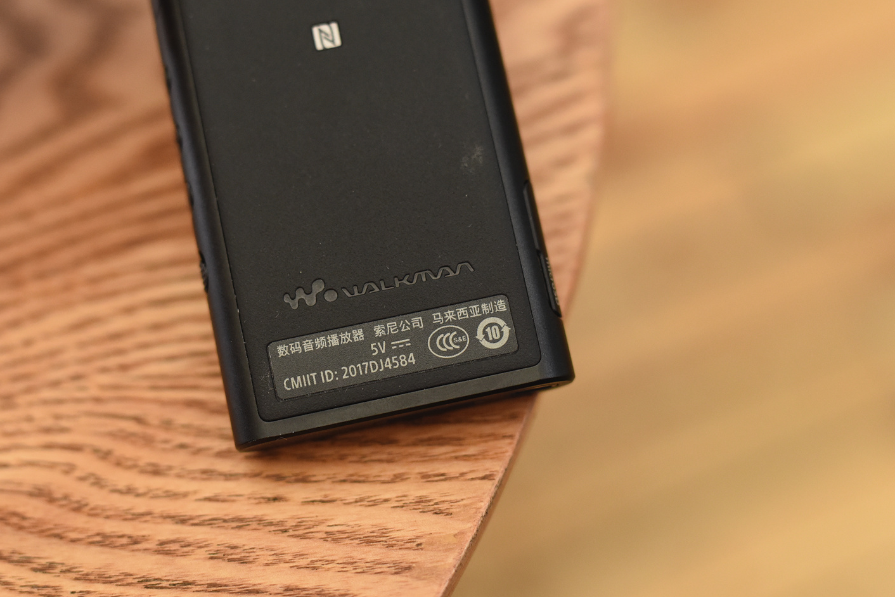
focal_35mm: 68
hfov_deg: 29.6
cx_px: 396
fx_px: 1691
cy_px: 289
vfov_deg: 20.0
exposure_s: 1/100
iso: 1600
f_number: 2.5
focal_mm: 50
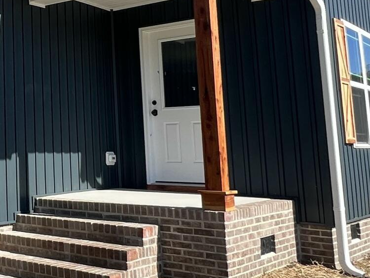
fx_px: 556
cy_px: 61
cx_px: -97
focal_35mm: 52
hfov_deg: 30.1
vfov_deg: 27.6
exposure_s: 1/769
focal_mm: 1.57
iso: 32
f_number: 1.8
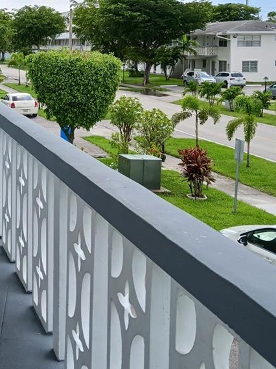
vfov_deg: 32.9
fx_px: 606
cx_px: -6
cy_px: 77
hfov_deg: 24.4
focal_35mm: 57
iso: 20
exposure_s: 1/220
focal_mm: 4
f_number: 1.8
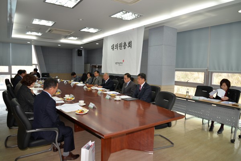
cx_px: 120
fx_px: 161
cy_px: 80
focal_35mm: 24
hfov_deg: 73.7
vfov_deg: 53.1
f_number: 3.5
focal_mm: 24
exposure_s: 1/125
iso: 250
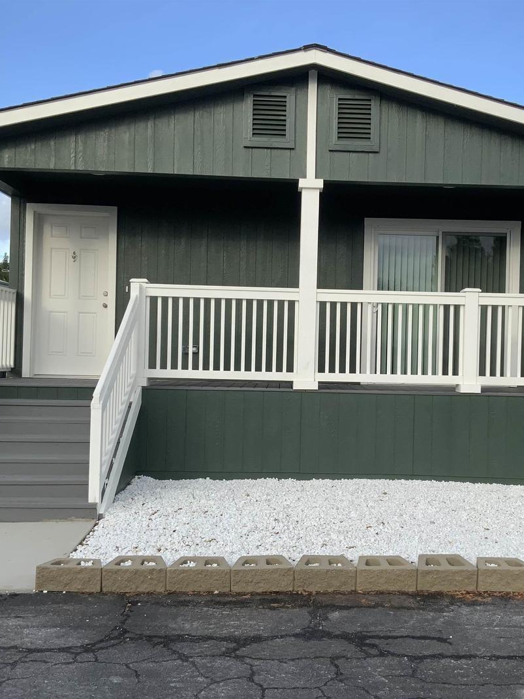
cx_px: 324
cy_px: 352
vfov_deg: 47.9
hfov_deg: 36.6
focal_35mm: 39
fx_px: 787
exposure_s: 1/749
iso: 16
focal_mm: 3
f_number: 1.8
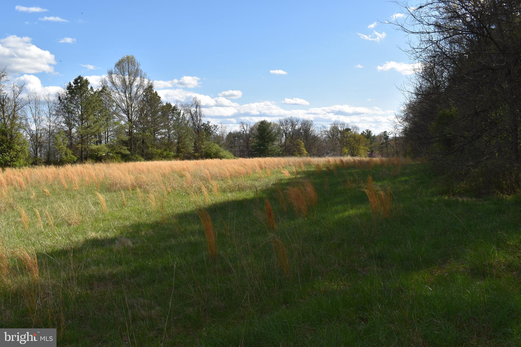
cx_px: 260
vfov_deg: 40.0
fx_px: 478
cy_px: 174
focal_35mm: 33
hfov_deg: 57.2
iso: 100
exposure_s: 1/200
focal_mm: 22
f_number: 10
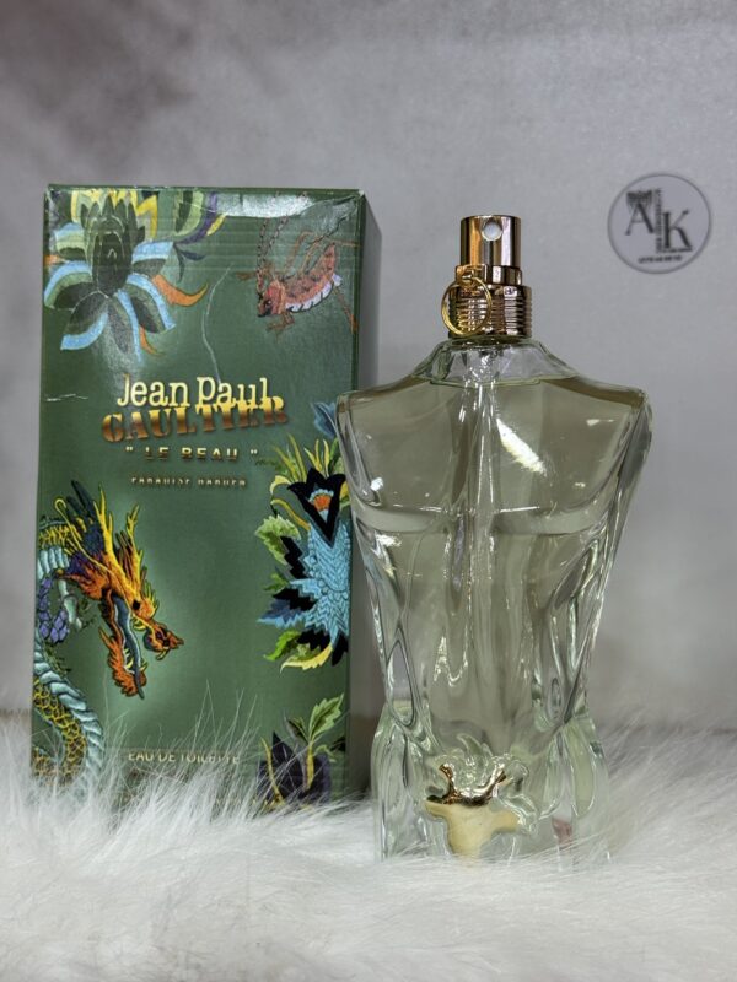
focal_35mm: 48
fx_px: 1363
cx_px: 368
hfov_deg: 30.3
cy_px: 491
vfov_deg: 39.7
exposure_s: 1/100
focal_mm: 6.76
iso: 80
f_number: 1.78
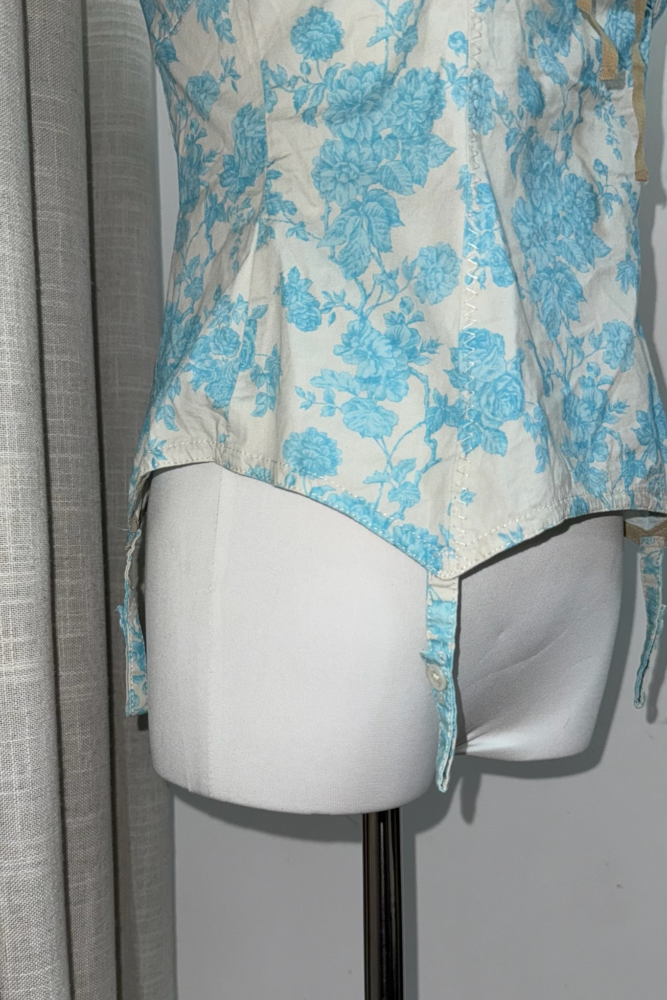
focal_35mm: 25
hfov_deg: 51.2
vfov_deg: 71.5
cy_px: 500
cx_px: 358
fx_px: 695
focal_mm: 6.76
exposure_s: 1/73
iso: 50
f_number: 1.78
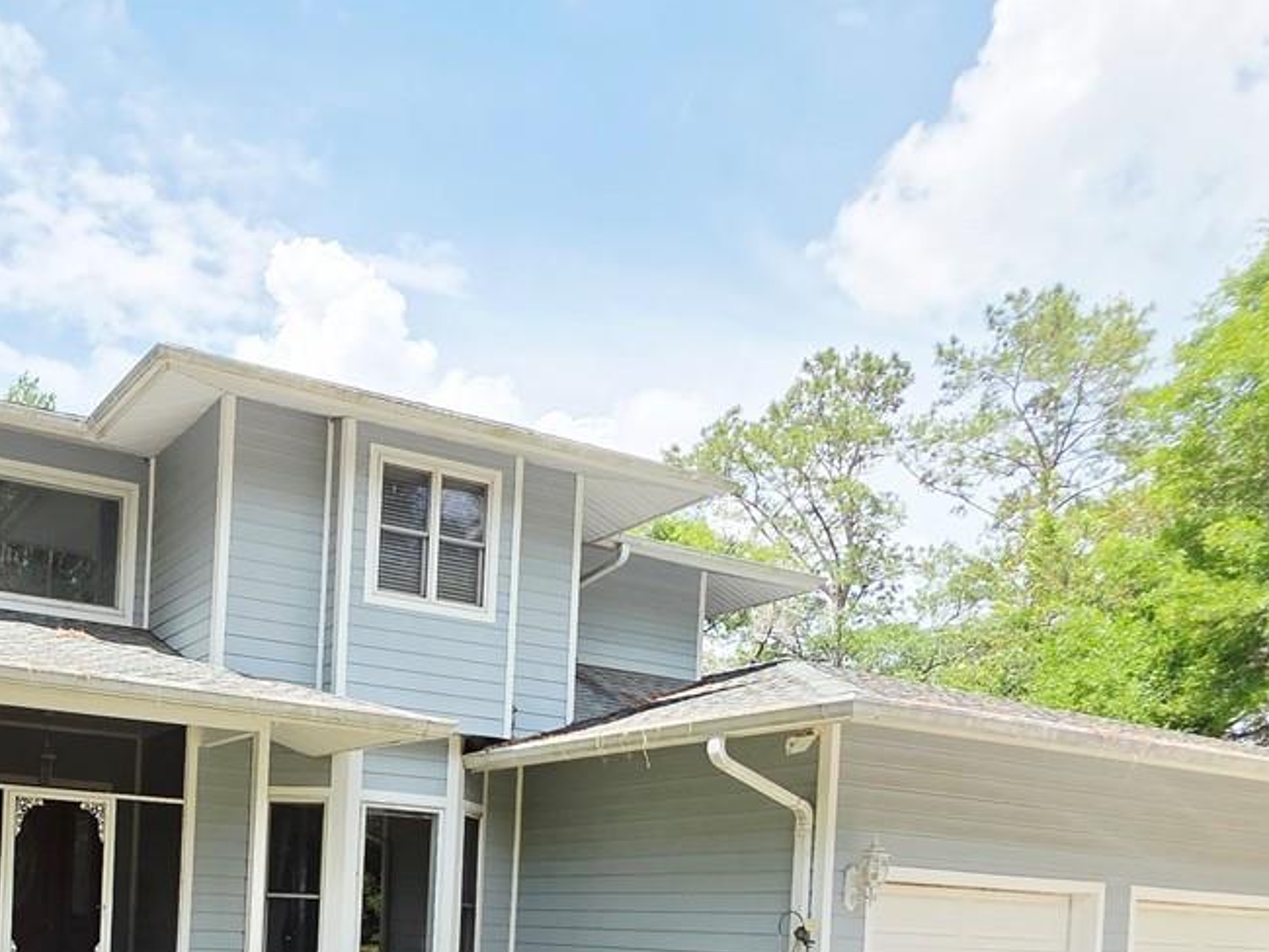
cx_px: 213
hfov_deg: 52.3
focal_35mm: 32
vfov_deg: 39.1
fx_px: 1174
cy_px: 950
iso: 40
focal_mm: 2.2
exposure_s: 1/924
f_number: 1.9
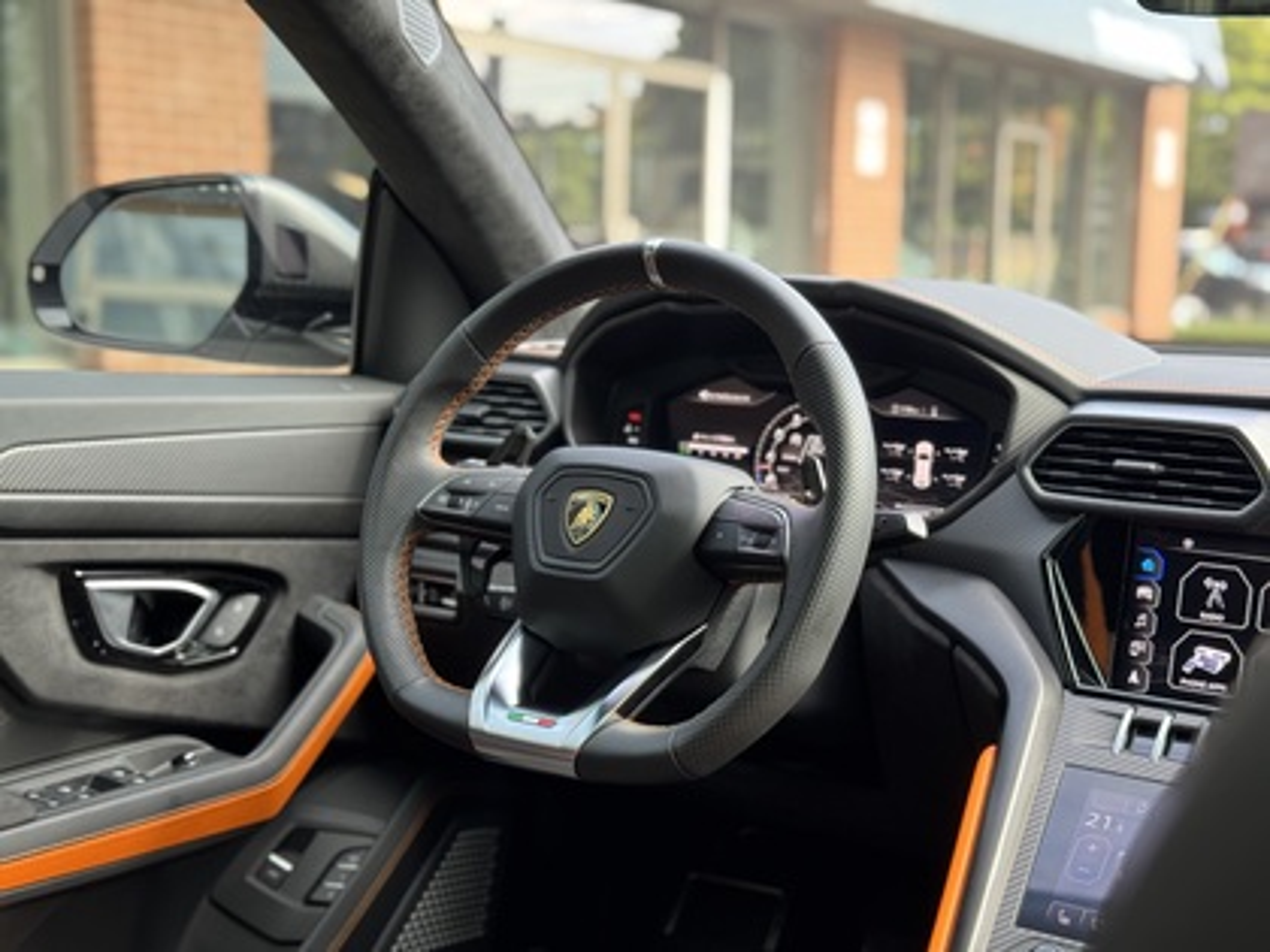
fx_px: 1761
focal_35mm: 48
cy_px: 476
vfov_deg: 30.3
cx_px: 635
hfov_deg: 39.7
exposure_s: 1/60
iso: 100
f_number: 1.78
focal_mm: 6.76
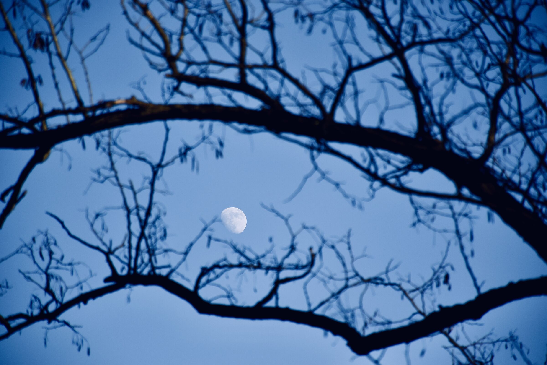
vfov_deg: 6.5
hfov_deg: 9.8
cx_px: 274
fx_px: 3191
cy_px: 182
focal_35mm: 210
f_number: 5.6
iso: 250
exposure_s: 1/1000
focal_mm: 140
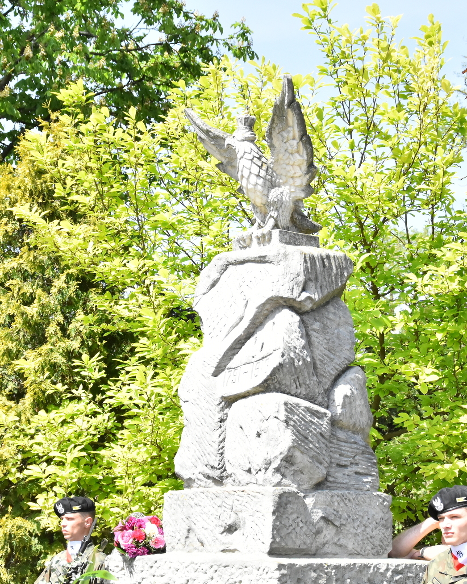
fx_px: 1400
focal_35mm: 81
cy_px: 294
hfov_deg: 18.9
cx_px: 273
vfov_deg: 23.6
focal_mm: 38
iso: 3200
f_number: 4.5
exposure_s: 1/8000
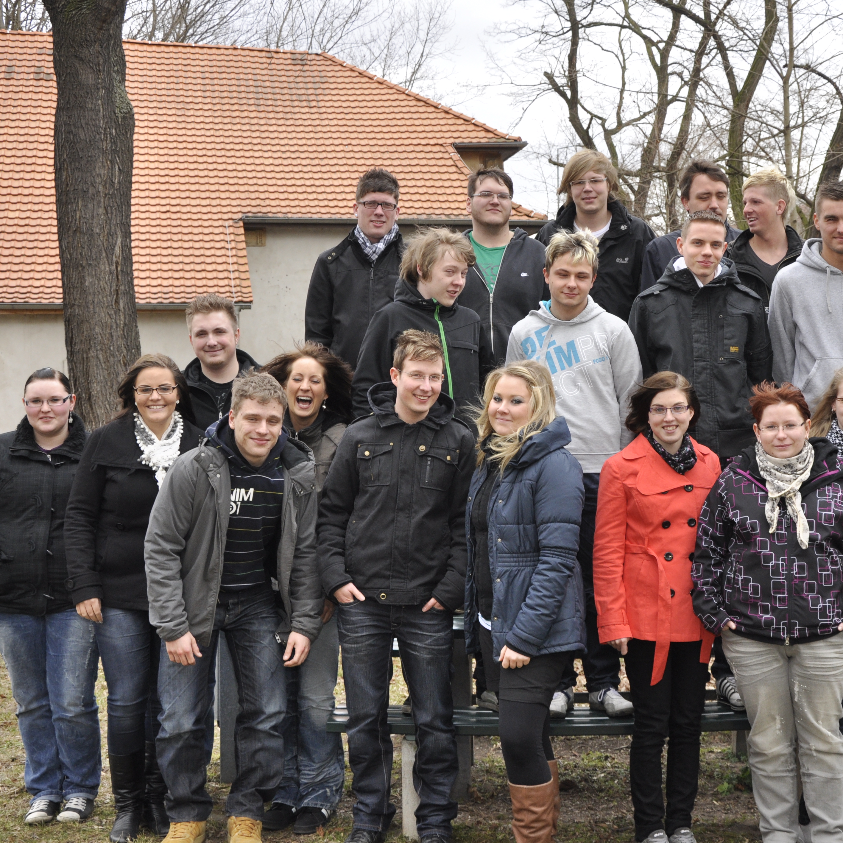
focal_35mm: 54
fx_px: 1488
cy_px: 419
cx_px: 574
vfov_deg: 31.6
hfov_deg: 31.3
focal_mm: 28
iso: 400
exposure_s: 1/200
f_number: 7.1
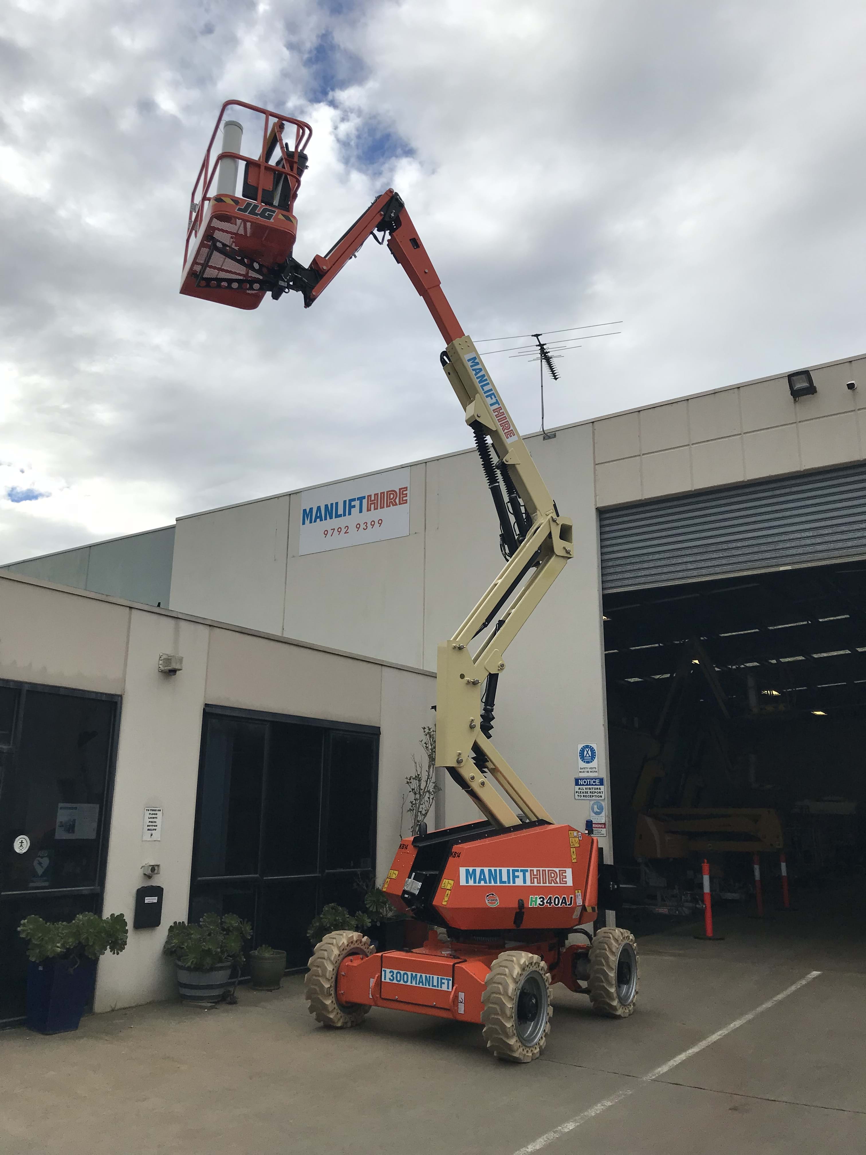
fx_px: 934
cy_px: 578
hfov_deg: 49.7
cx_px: 433
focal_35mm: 28
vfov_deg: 63.4
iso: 20
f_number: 1.8
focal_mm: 3.99
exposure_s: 1/2179
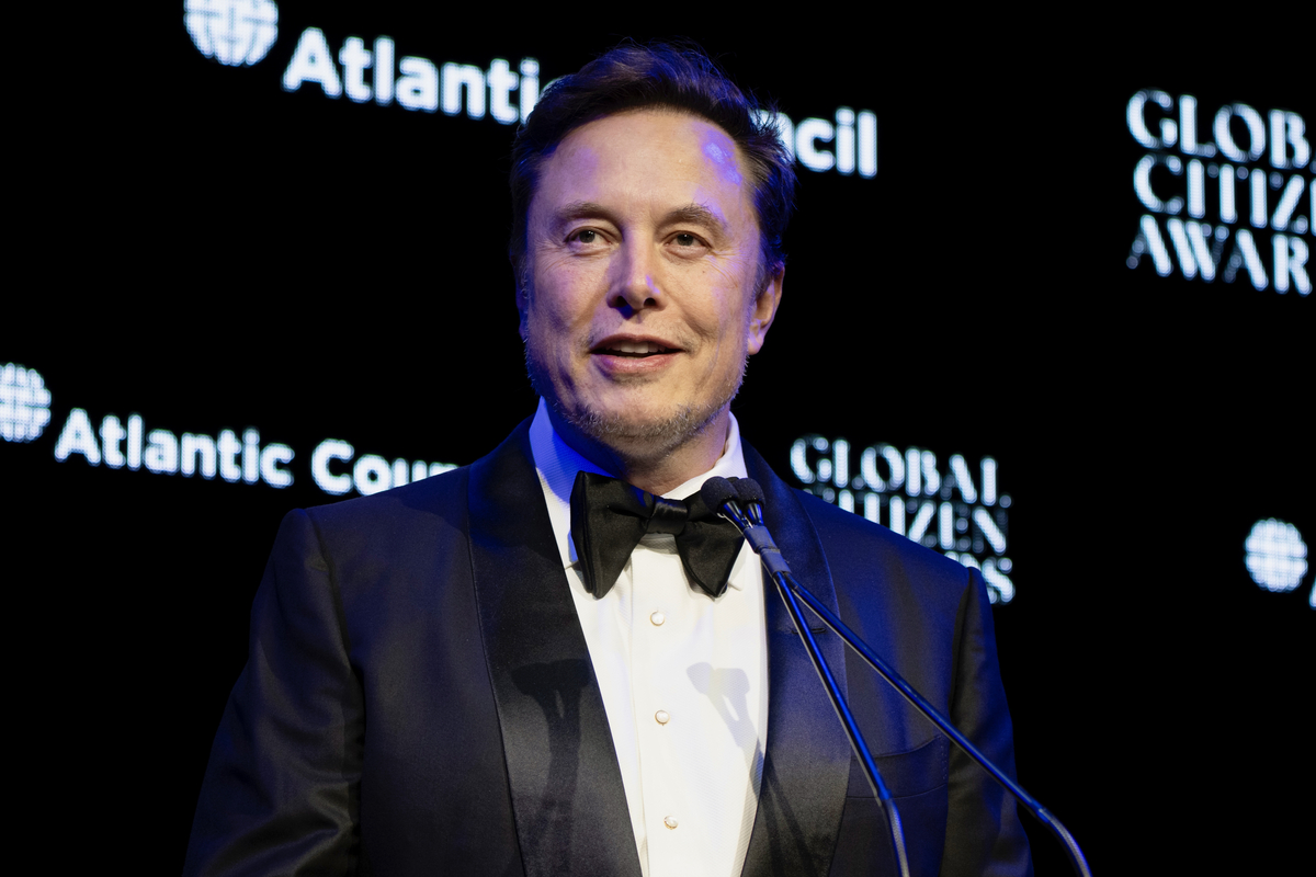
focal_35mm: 150
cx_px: 658
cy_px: 438
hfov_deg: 13.7
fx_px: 5483
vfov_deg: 9.1
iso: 500
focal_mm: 100
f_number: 4.5
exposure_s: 1/80
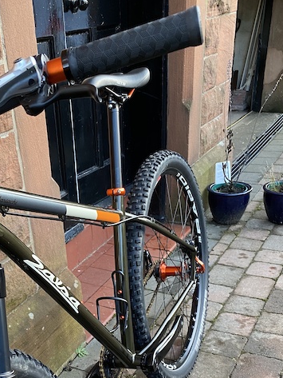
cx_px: 81
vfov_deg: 40.7
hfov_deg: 32.4
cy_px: 316
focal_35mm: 44
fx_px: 479
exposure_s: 1/96
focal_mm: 4.25
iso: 125
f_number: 1.8
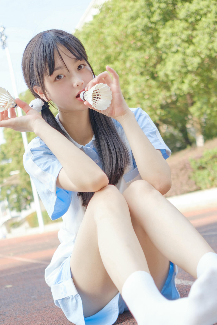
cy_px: 212
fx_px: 461
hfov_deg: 26.5
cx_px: 115
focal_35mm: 51
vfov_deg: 38.5
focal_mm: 23
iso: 160
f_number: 2
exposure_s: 1/640
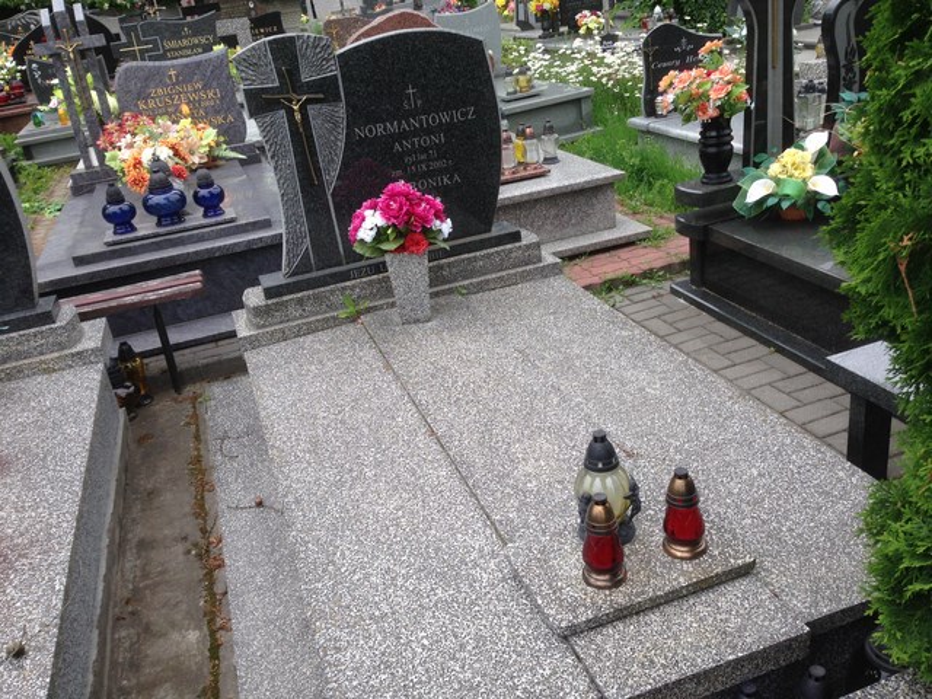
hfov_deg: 55.4
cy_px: 350
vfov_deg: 42.9
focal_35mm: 33
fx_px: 888
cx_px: 466
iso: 50
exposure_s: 1/507
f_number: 2.4
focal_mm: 4.12
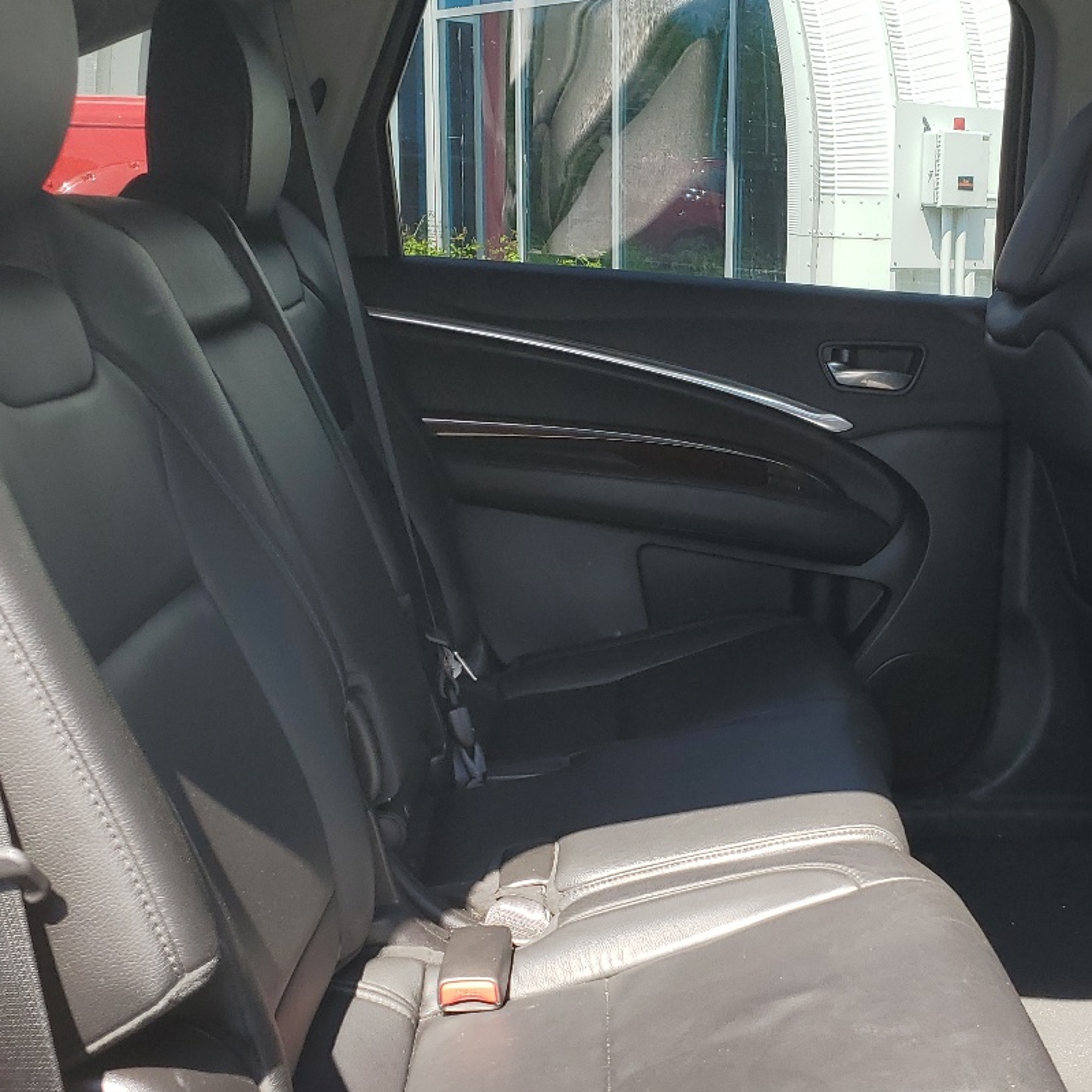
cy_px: 636
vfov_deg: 36.7
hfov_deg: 35.8
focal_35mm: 46
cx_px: 839
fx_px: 1642
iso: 50
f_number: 1.5
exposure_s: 1/526
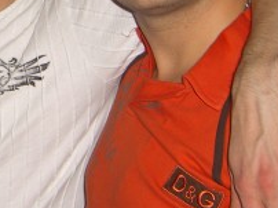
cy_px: 1
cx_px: -10
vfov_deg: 12.9
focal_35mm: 113
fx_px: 906
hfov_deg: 17.0
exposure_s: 1/60
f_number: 2.8
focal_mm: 7.9
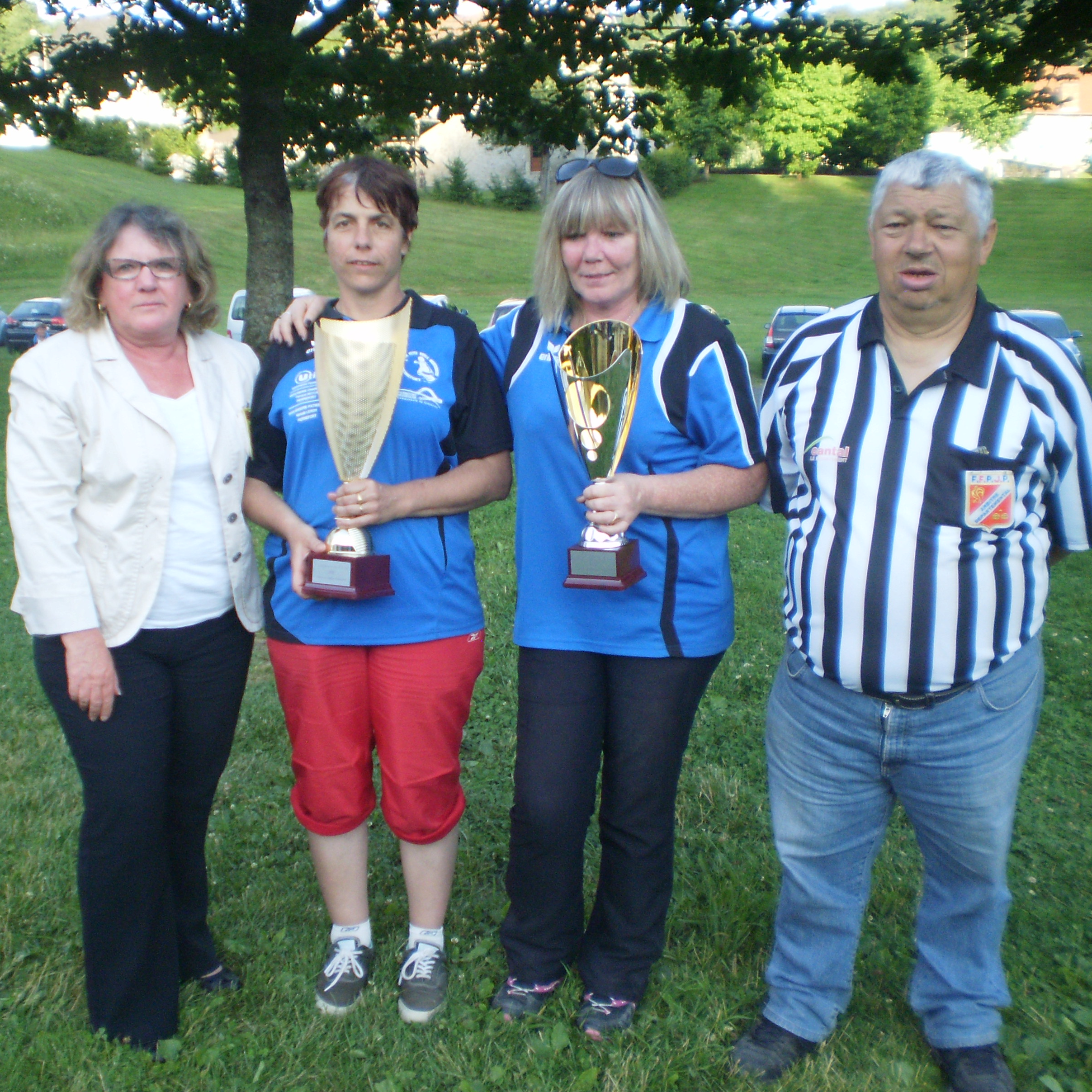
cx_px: 475
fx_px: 1535
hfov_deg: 39.1
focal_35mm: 43
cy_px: 541
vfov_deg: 39.2
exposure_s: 1/250
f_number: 3.1
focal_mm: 6.3
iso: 200
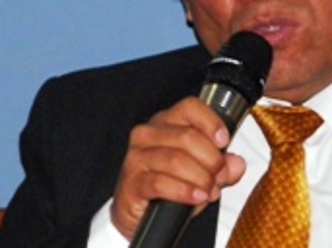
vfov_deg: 2.5
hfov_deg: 3.3
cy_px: 72
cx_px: 285
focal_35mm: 599
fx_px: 5741
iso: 320
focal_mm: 41.1
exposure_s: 1/160
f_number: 4.2
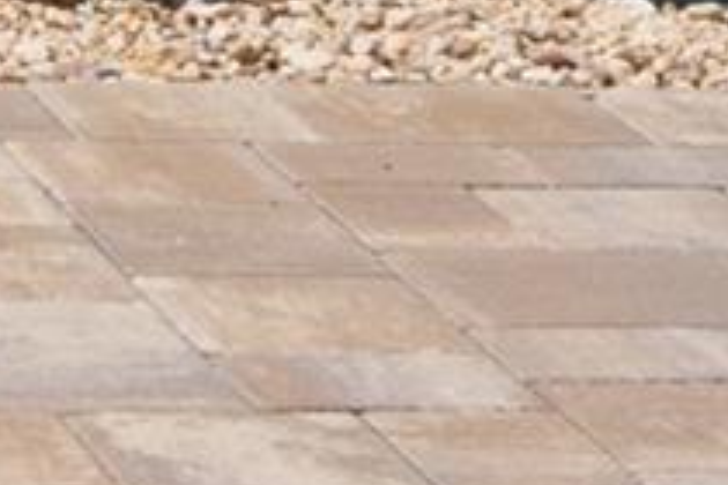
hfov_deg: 7.3
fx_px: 5211
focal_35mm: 258
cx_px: -1265
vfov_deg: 5.0
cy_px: -1057
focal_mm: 22.5
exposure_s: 1/250
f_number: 10
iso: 100
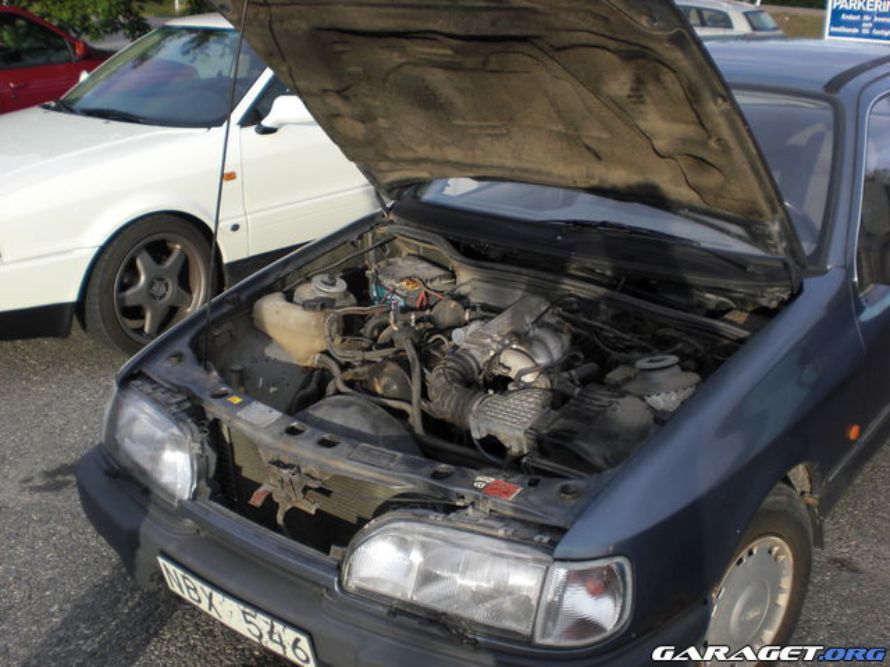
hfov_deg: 49.0
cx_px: 445
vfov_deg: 37.7
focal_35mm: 38
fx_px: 977
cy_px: 334
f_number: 3.1
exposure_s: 1/250
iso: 64
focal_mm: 6.3
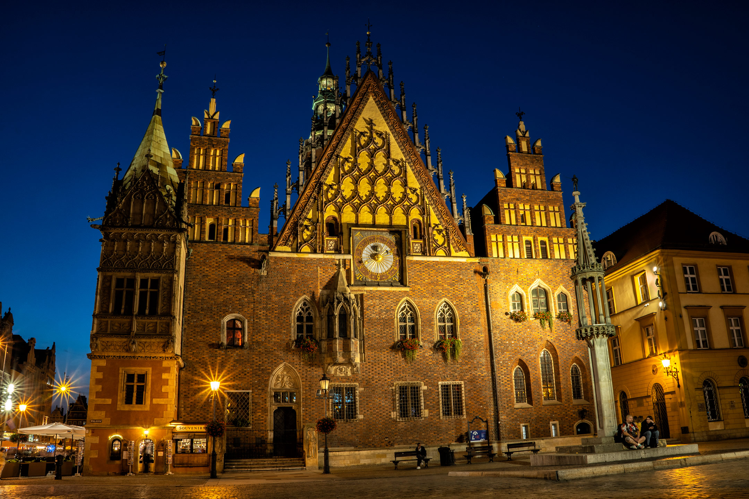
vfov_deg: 47.9
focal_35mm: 27
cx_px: 374
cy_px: 250
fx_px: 562
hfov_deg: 67.4
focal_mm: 18
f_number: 16
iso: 100
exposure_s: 8
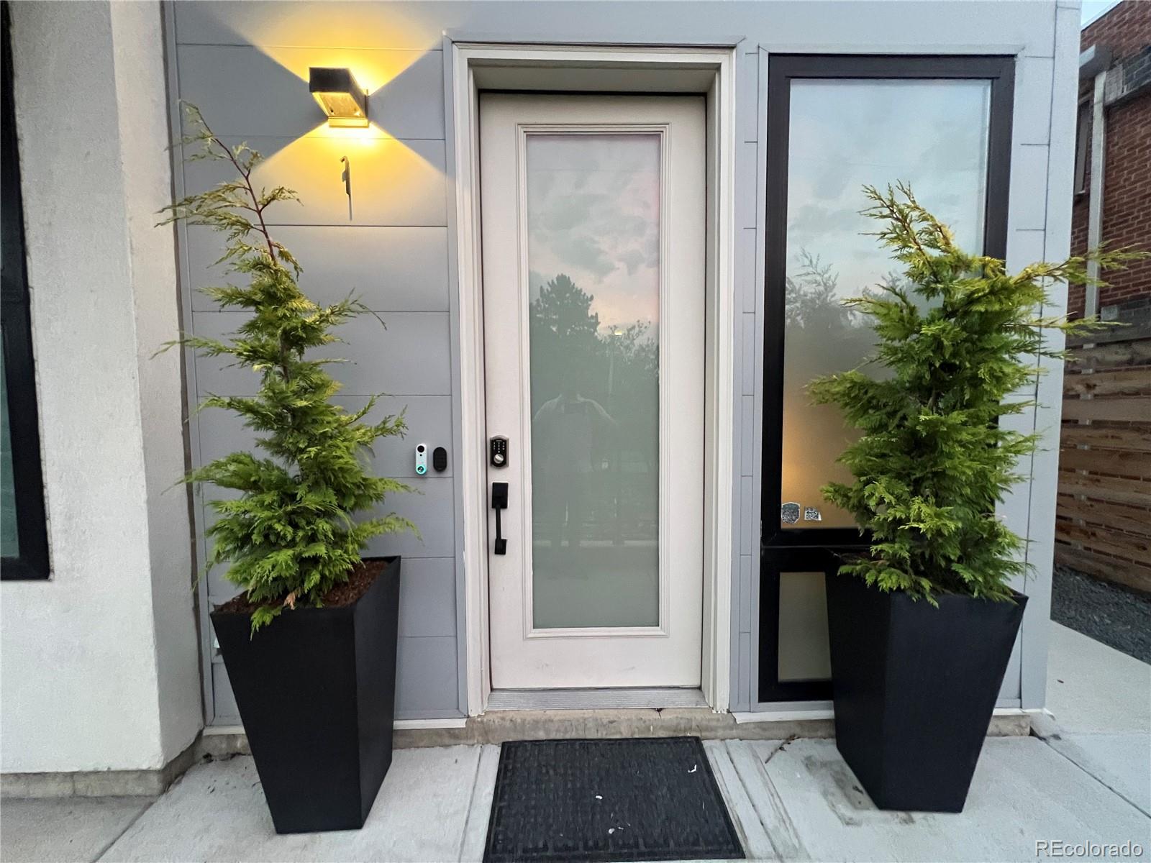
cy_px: 432
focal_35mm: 13
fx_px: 432
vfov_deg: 89.9
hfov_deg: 106.2
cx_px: 576
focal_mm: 1.57
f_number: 1.8
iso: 500
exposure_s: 1/60
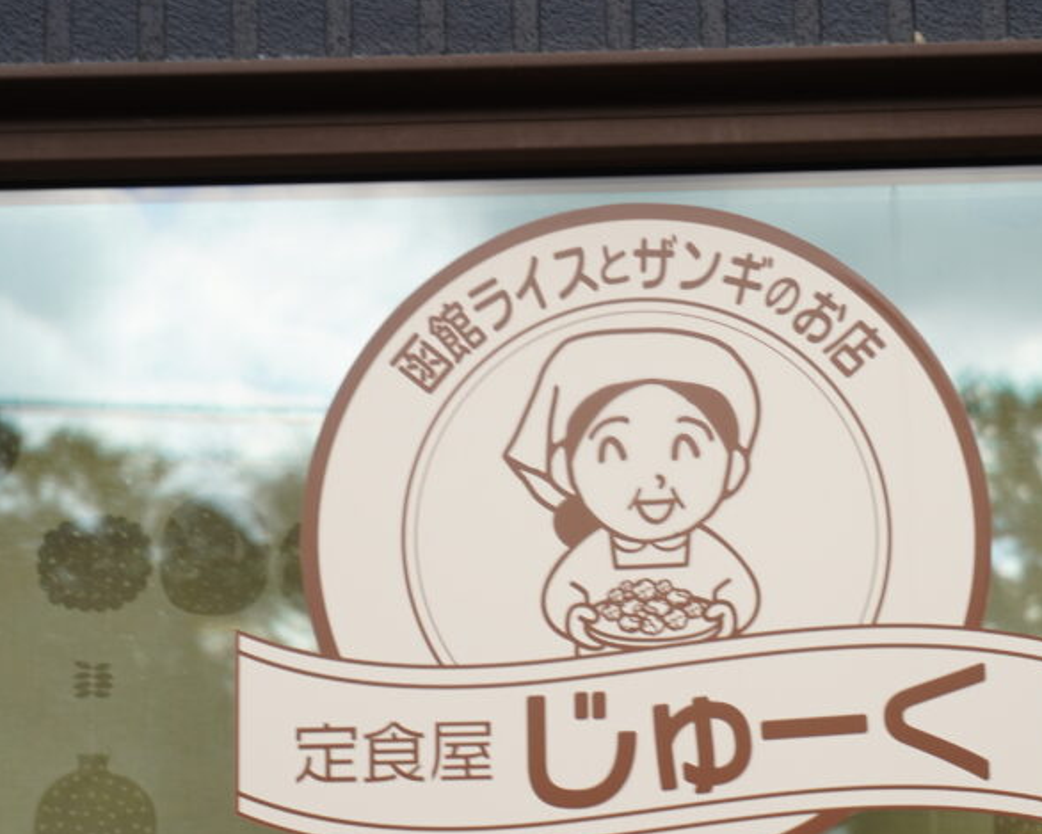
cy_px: 499
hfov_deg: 15.6
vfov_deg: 12.5
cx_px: 638
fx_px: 3794
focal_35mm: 123
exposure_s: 1/80
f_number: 5.6
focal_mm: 50
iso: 125
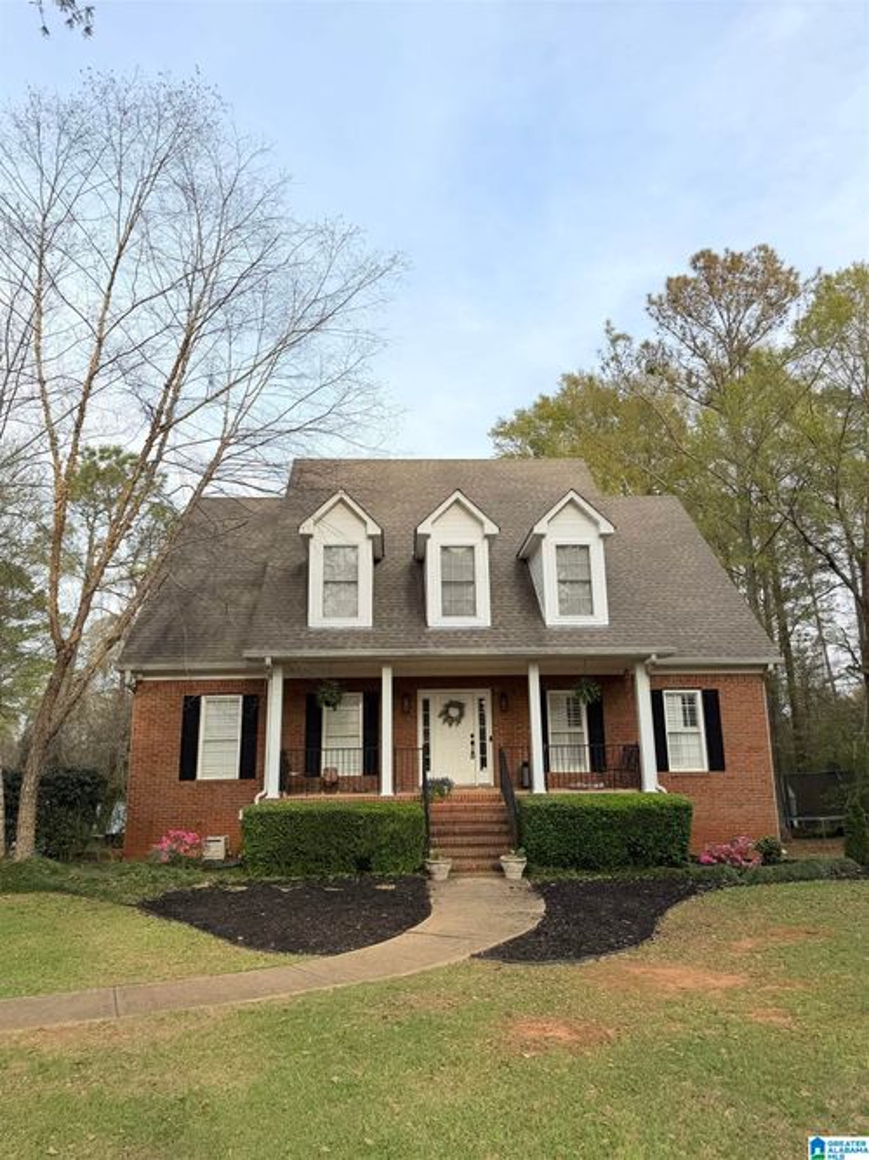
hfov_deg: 56.8
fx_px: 804
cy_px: 580
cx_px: 434
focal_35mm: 24
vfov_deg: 71.6
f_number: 1.78
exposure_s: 1/1949
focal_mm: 6.76
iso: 80
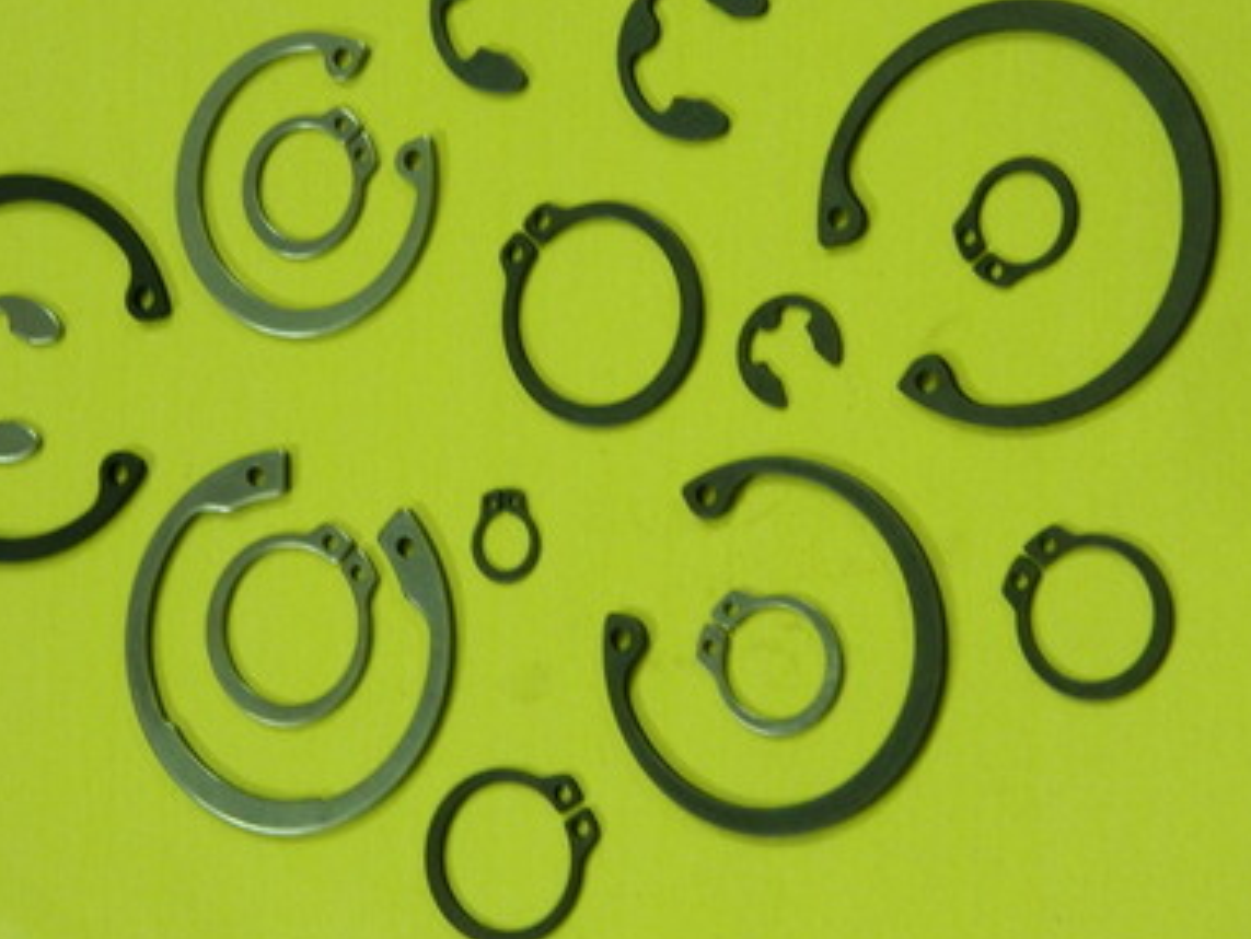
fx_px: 4880
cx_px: 538
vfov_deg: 11.0
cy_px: 419
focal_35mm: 135
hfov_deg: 14.6
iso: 400
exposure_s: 1/10
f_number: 4.5
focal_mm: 18.6
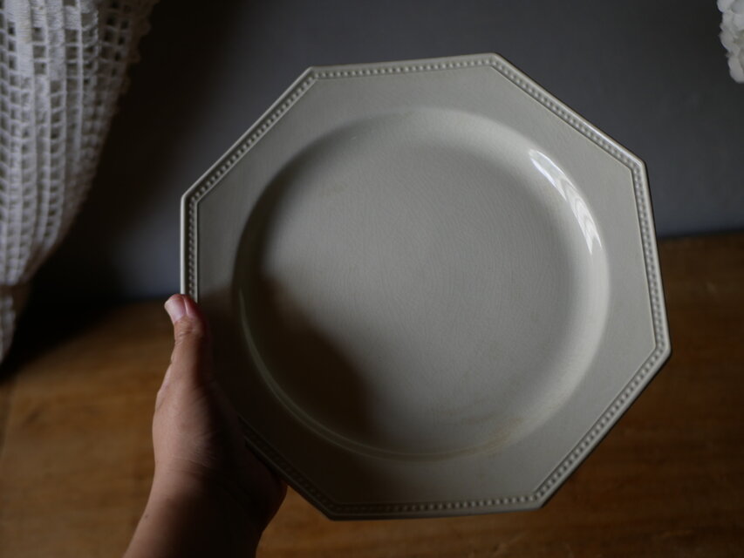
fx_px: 1075
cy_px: 279
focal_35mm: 50
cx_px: 372
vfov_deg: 29.1
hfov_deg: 38.2
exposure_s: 1/125
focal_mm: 25
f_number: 1.7
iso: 250
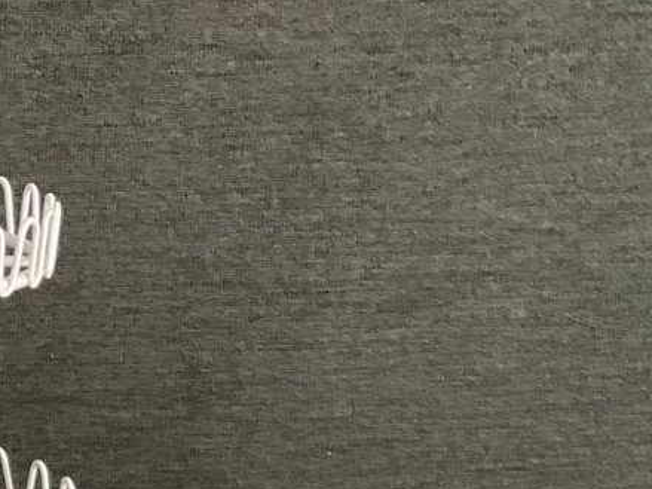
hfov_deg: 17.9
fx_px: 1883
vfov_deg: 14.7
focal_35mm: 100
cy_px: 423
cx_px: -280
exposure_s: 1/60
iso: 125
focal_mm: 3
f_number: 1.8
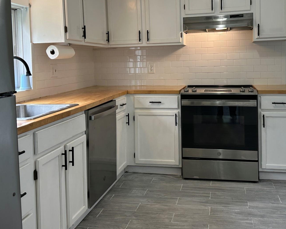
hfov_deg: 48.9
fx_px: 313
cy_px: 73
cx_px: 167
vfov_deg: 39.6
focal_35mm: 37
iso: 80
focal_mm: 6.86
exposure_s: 1/120
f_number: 1.78
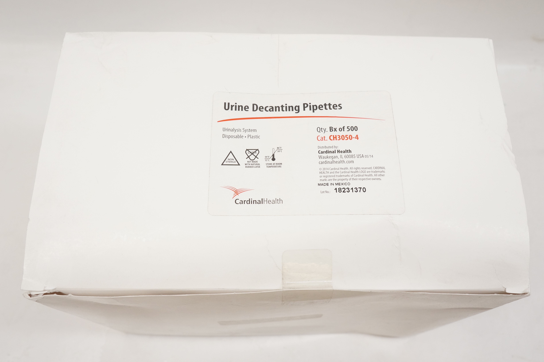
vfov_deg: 39.9
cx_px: 272
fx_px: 498
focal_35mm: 33
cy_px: 181
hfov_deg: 57.3
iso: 800
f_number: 7.1
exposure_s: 1/125
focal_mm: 22
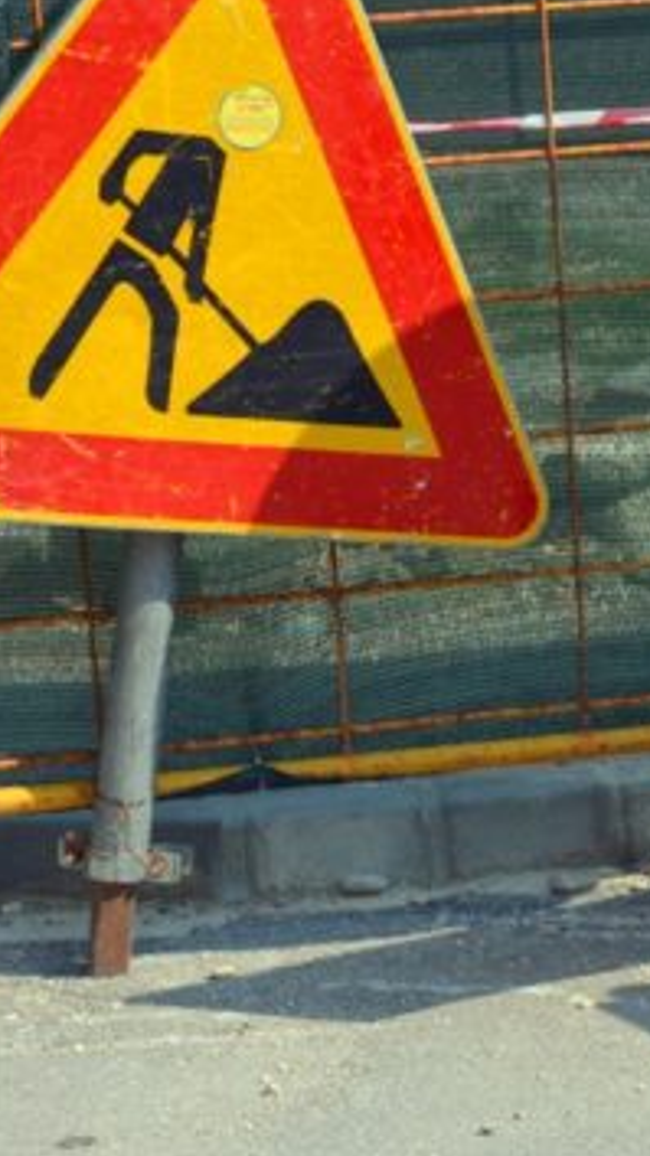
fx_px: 5613
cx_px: 977
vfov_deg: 11.8
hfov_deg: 6.5
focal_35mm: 183
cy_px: 411
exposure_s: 1/250
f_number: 8
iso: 100
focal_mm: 55
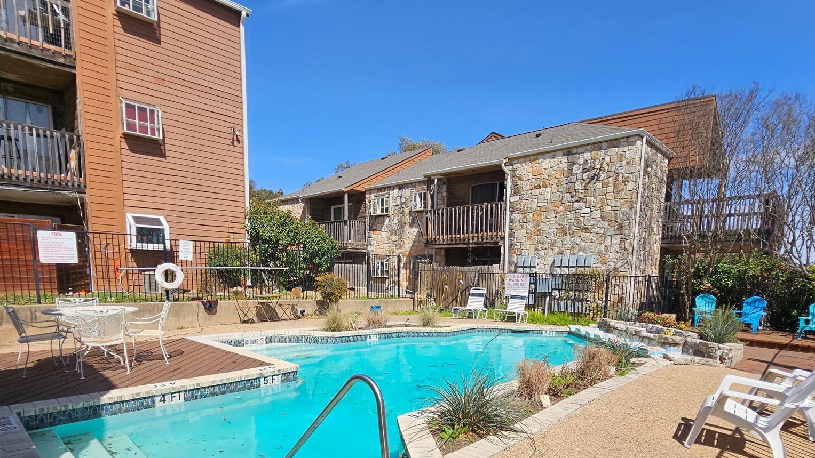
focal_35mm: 19
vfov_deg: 55.9
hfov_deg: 89.5
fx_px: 411
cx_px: 398
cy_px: 335
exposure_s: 1/3409
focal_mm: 2.2
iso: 50
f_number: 2.2
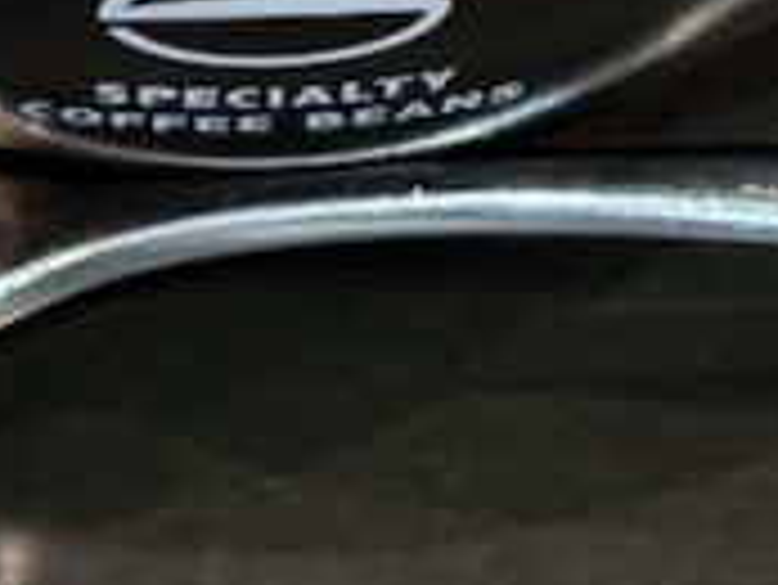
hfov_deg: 6.4
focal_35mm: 307
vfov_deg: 4.8
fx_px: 6905
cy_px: -464
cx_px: 229
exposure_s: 1/33
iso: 160
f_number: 1.6
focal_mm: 5.96
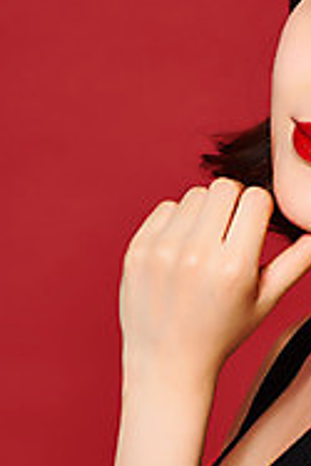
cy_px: 277
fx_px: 5109
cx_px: 312
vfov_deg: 5.2
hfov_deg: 3.5
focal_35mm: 395
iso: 100
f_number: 16
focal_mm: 185
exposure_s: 1/125
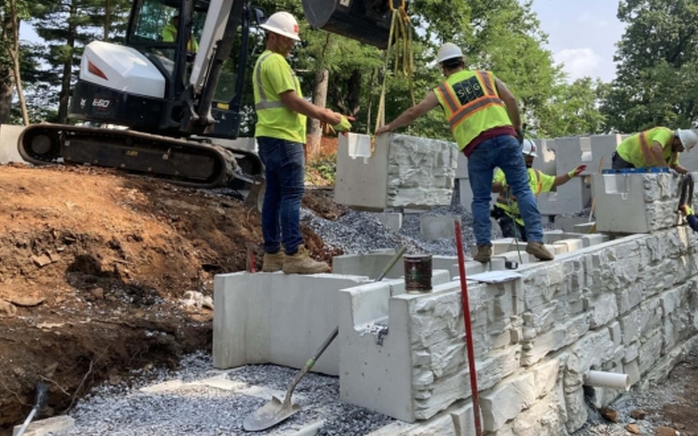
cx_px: 422
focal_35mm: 36
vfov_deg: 34.8
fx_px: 685
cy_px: 124
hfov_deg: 53.6
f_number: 1.8
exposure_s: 1/640
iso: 20
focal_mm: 3.99
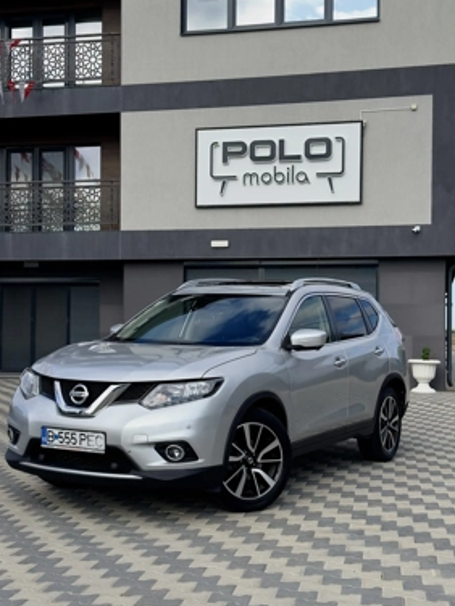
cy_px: 303
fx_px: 894
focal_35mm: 51
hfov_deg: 28.6
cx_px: 226
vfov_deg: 37.5
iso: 64
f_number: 1.78
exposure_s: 1/2667
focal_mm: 6.86
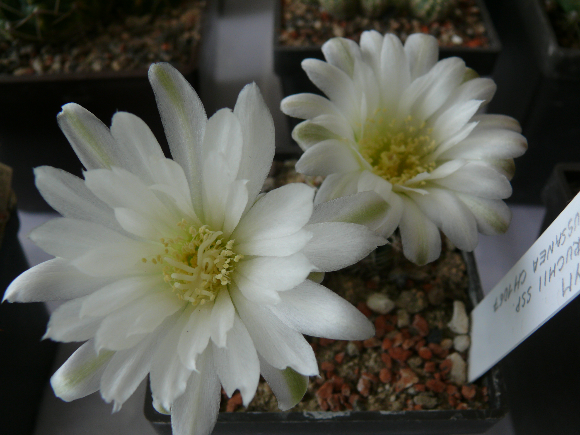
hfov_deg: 52.6
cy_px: 218
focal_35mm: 35
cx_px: 290
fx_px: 586
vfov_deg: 40.7
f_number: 4
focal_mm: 7.4
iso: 100
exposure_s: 1/160
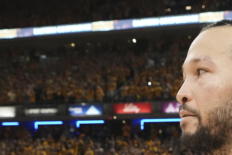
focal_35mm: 63
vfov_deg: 16.9
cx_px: 207
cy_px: 297
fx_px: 406
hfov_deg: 30.5
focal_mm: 16
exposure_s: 1/1600
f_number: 2.8
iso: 4000
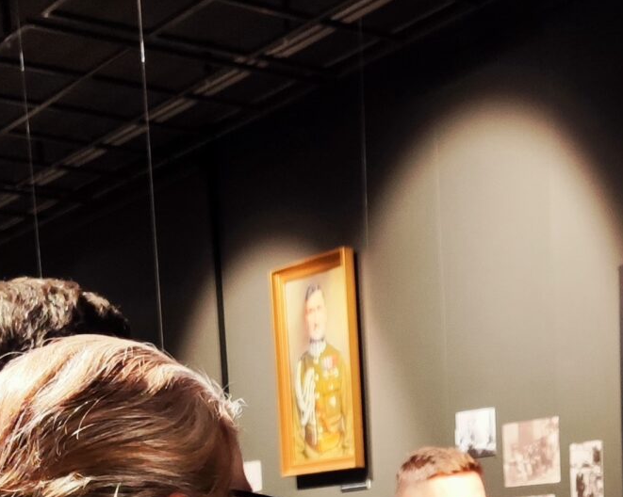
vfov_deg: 16.0
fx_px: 1603
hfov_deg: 21.0
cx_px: 666
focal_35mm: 87
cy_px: 766
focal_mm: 5.4
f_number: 1.8
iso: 208
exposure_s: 1/50
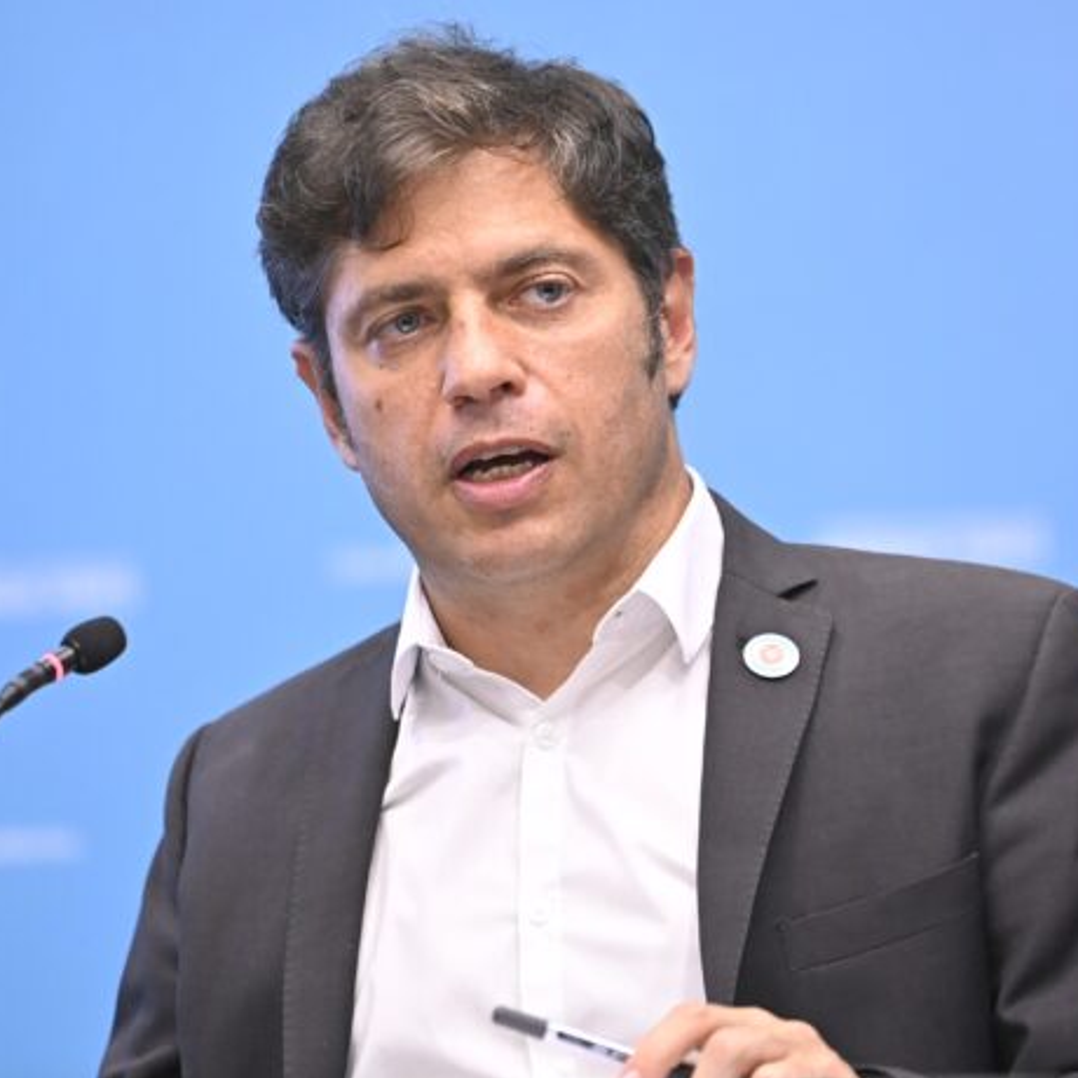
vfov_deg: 6.8
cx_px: 614
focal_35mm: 257
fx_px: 9055
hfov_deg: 6.8
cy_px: 539
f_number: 3.2
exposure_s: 1/323
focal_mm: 200
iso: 4000
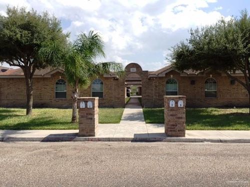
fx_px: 209
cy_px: 94
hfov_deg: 61.7
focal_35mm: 29
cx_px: 125
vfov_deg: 48.2
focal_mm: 4.15
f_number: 2.2
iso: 32
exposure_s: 1/1364
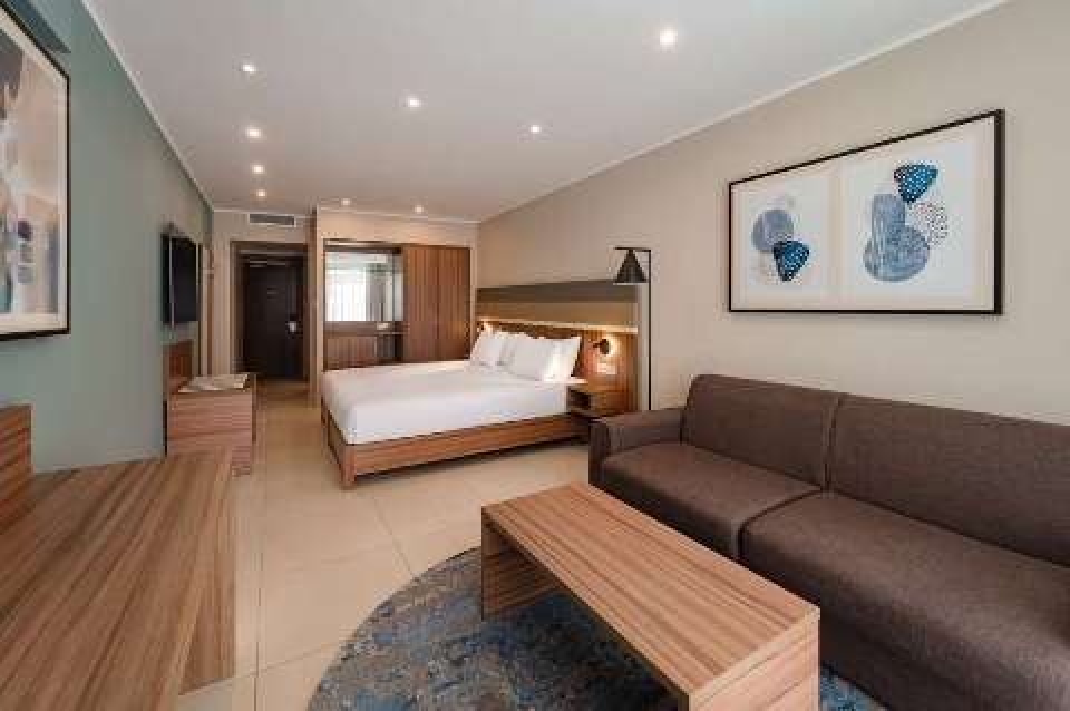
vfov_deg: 81.1
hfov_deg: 104.3
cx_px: 535
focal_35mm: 14
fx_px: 416
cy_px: 356
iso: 100
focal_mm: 14
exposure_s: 1/13
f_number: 8
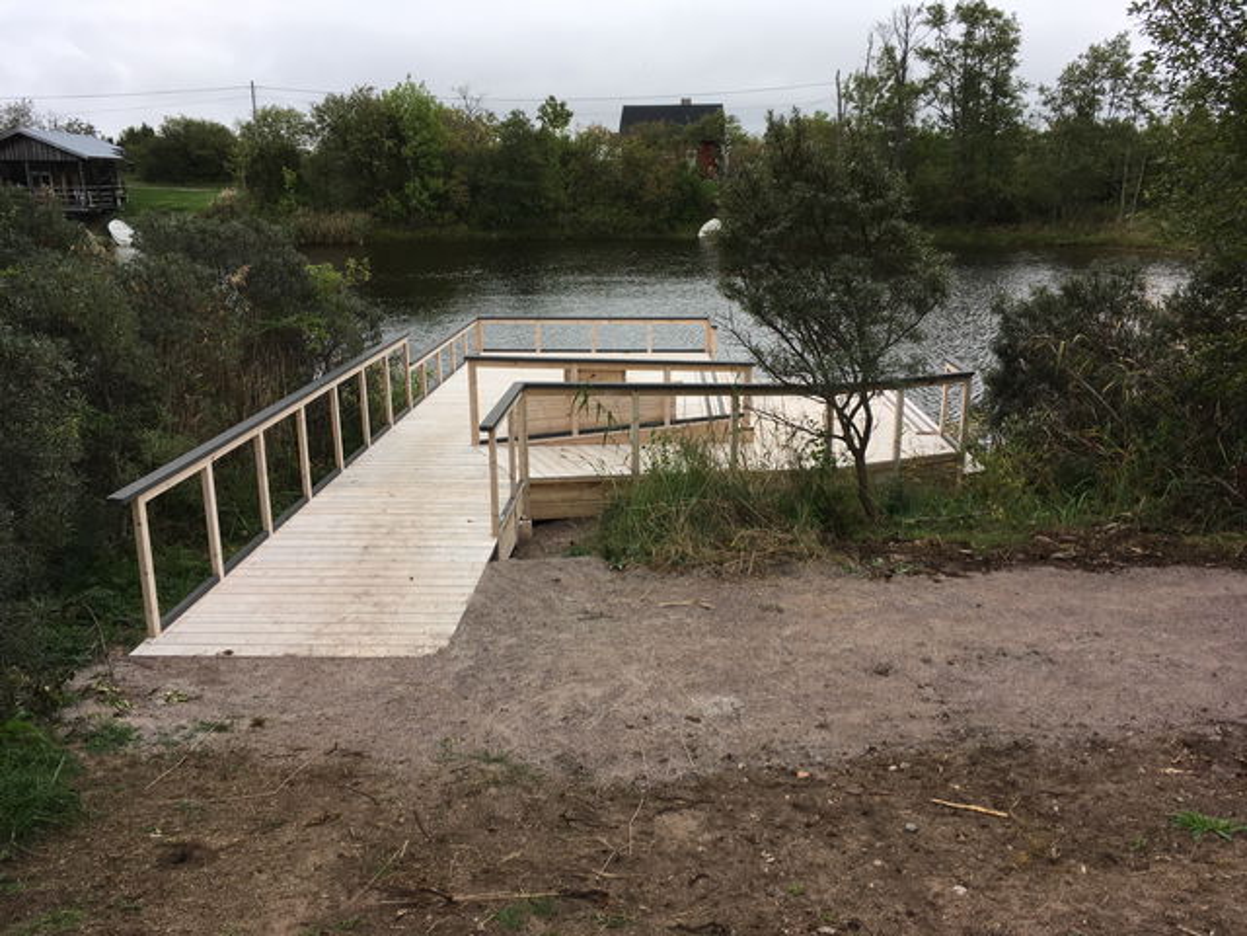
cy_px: 468
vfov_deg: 48.2
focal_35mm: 29
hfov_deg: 61.7
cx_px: 624
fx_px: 1045
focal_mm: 4.15
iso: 25
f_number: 2.2
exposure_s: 1/712
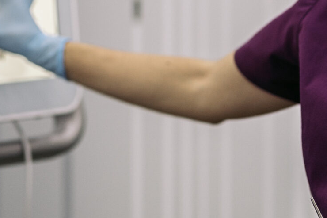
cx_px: 75
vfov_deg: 7.9
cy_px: -2
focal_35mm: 173
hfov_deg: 11.8
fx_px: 1571
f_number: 1.8
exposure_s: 1/400
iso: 400
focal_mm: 50
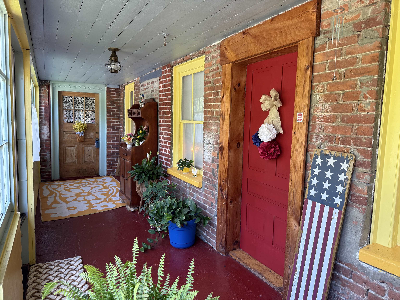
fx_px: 277
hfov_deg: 71.6
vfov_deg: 56.8
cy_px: 150
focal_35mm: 24
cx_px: 200
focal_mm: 6.76
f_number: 1.78
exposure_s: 1/121
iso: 125
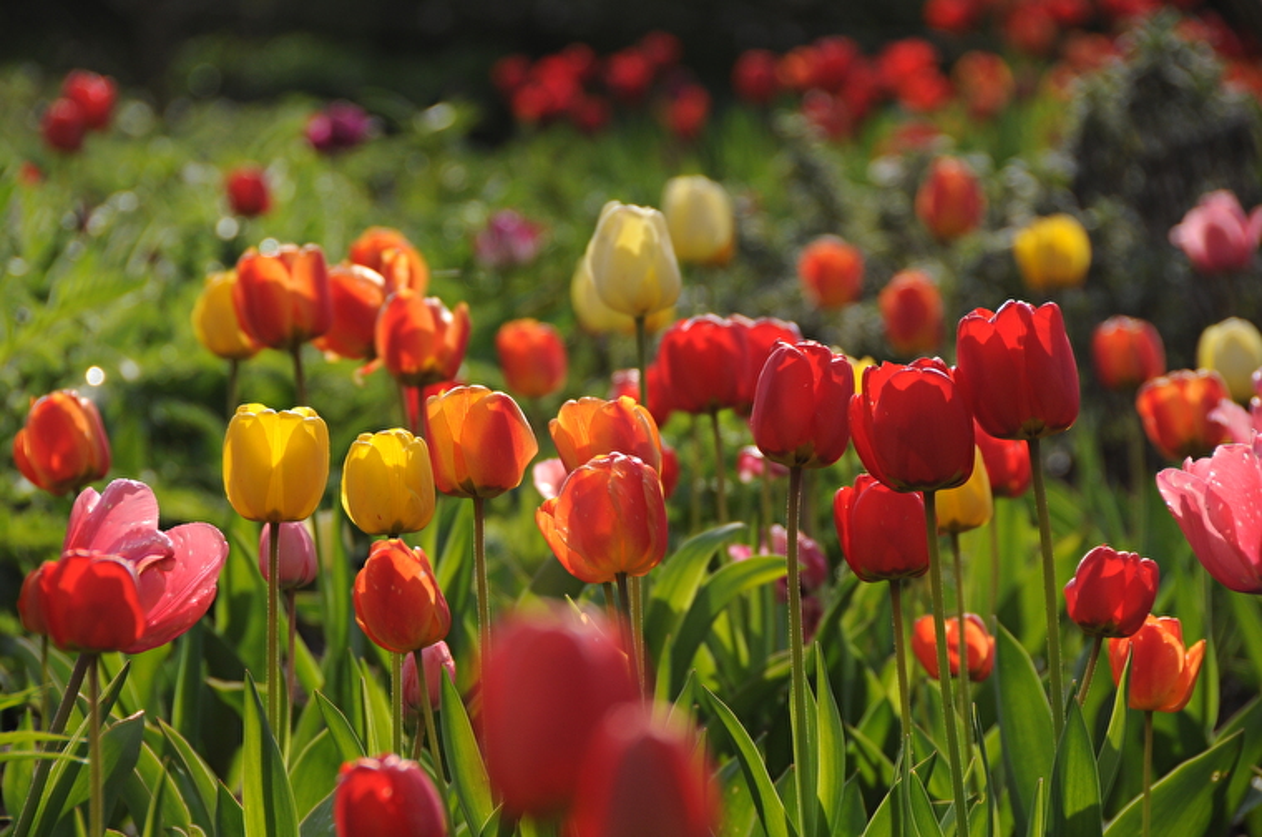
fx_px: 10499
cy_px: 418
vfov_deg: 4.6
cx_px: 631
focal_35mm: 300
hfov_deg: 6.9
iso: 200
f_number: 6.3
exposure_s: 1/500
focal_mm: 200
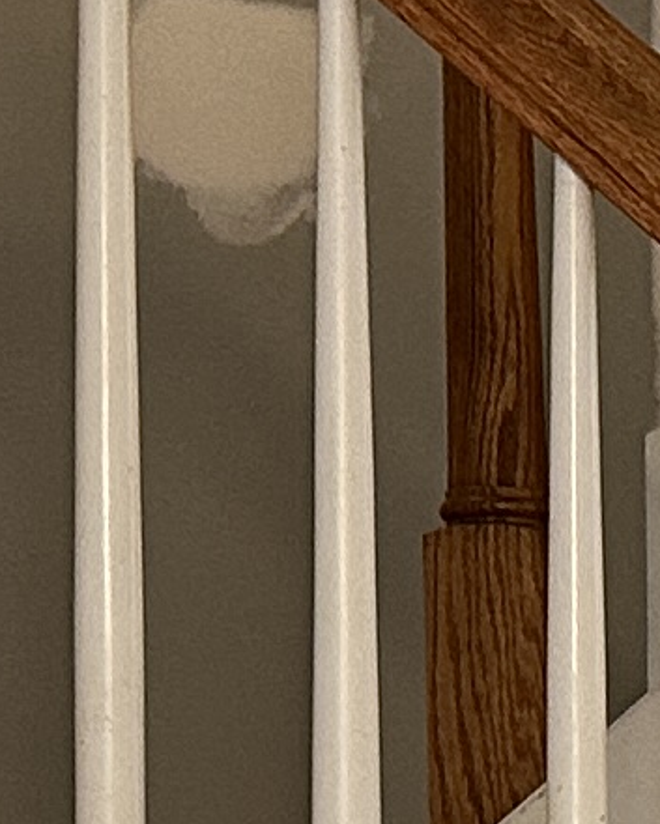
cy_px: 1413
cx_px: 1440
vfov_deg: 8.7
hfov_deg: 6.9
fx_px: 5223
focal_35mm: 214
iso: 200
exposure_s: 1/60
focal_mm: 6.86
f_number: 1.78
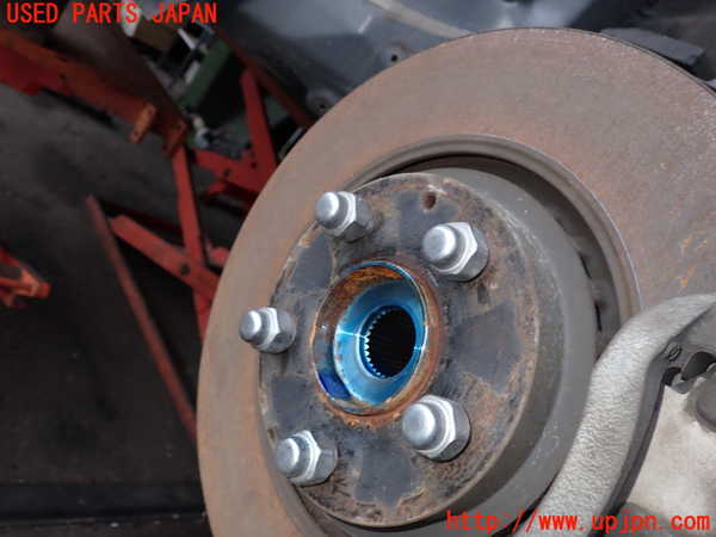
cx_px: 358
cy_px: 268
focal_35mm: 30
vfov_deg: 46.8
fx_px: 621
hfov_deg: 60.0
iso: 100
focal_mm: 5.4
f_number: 6.3
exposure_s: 1/30
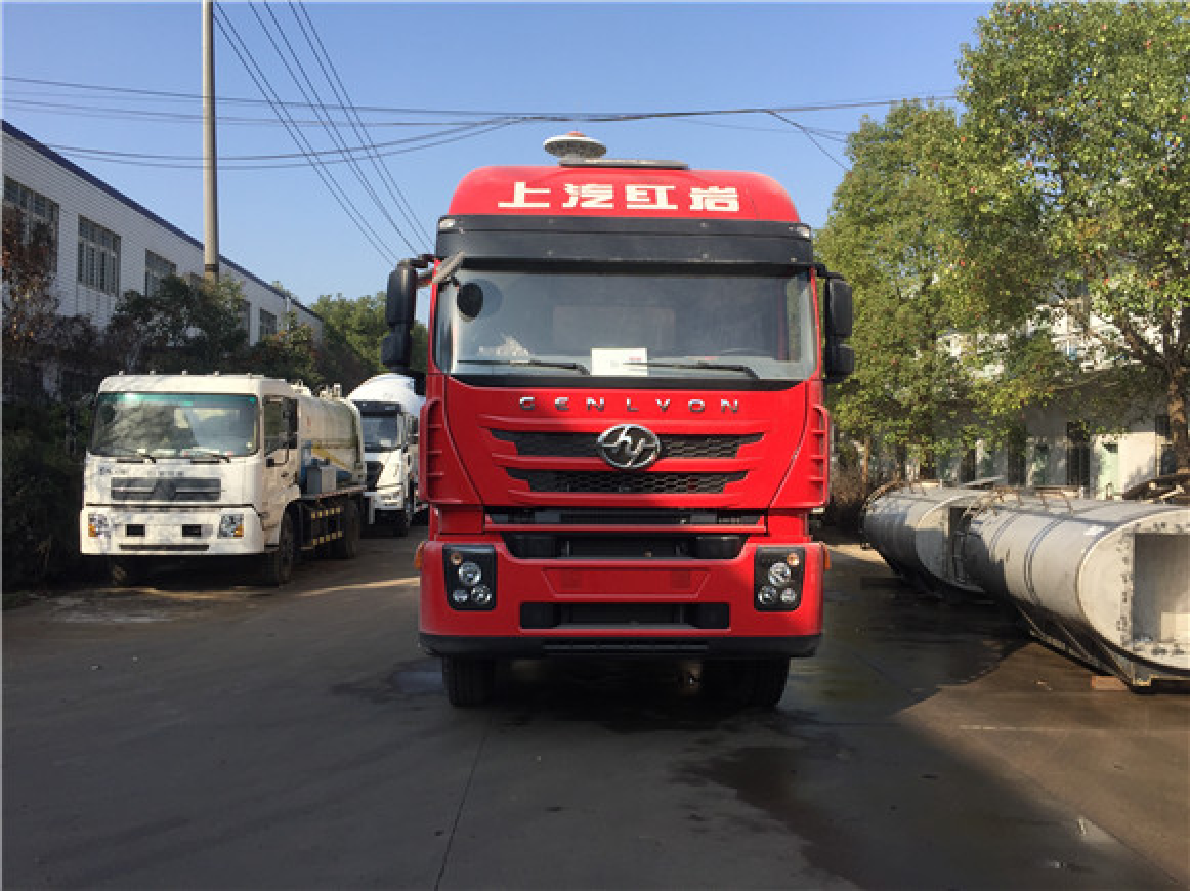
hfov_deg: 61.7
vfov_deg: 48.2
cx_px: 595
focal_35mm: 29
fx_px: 996
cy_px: 446
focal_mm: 4.15
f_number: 2.2
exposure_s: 1/1276
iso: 32
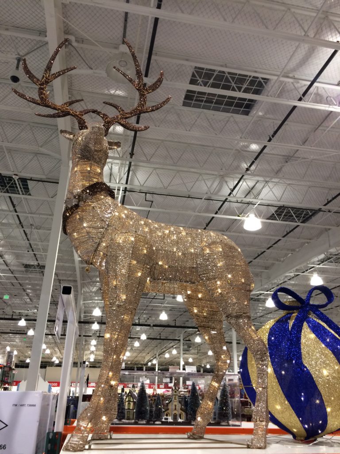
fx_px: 380
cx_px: 170
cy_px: 227
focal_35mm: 29
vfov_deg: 61.7
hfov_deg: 48.2
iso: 100
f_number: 2.2
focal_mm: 4.15
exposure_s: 1/30
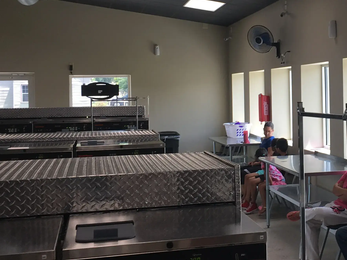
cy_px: 100
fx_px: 662
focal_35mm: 66
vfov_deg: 22.2
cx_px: 317
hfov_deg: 28.2
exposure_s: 1/123
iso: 25
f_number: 2.2
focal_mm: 4.15
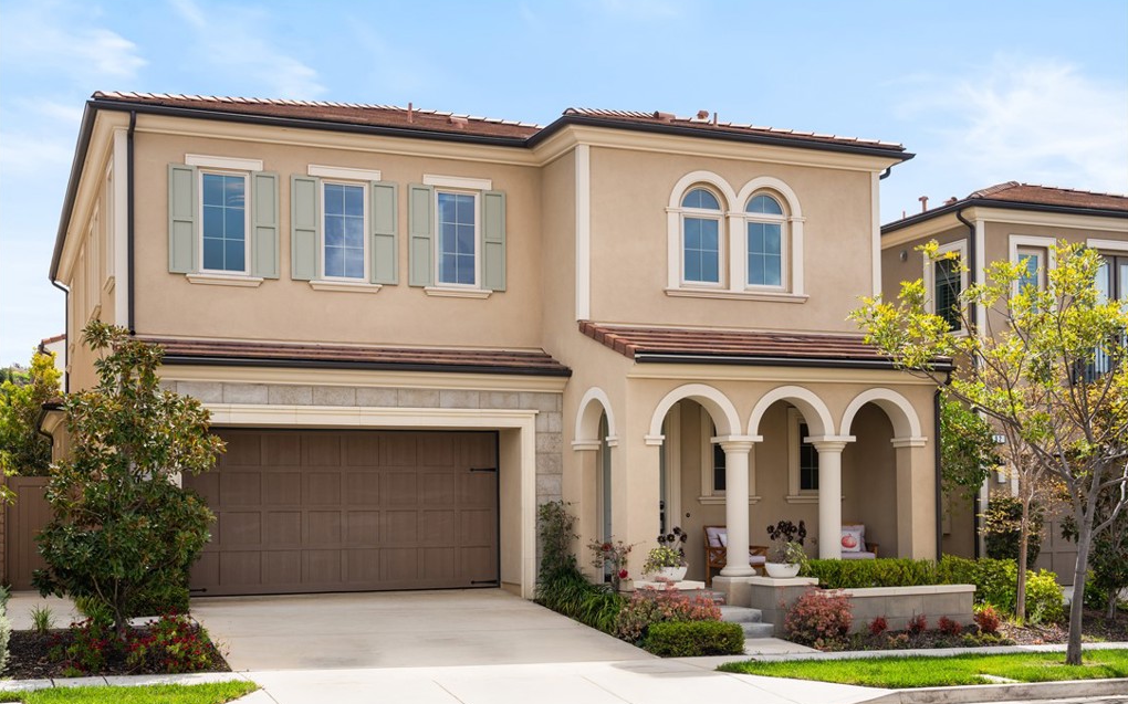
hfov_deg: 46.2
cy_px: 362
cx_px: 563
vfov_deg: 29.8
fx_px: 1322
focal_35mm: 43
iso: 200
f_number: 8
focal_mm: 42
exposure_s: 1/80
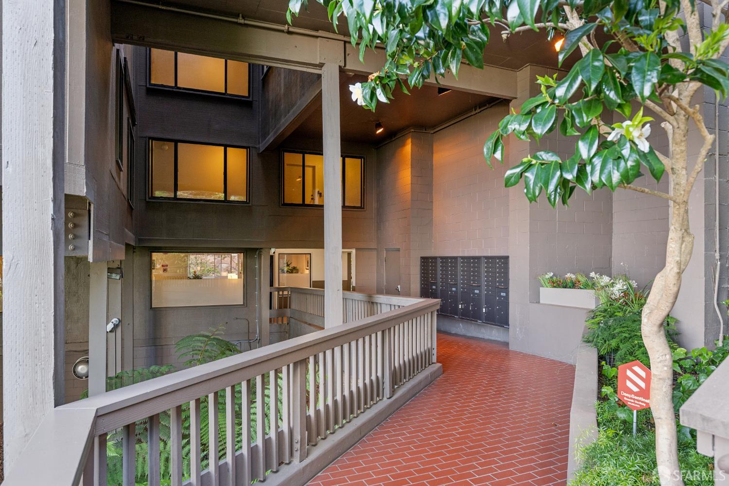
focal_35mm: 22
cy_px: 243
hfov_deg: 77.3
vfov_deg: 56.1
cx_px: 364
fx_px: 456
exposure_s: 1/25
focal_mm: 22.5
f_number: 6.3
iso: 800
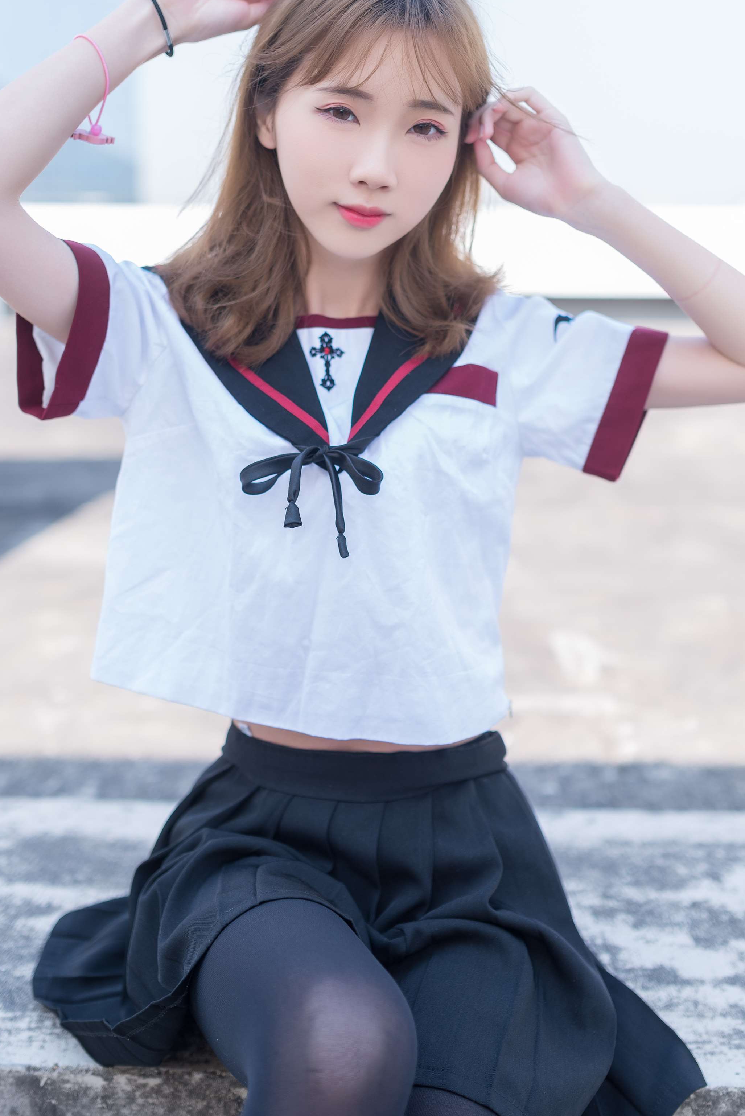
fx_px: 1427
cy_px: 446
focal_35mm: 46
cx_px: 371
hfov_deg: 29.3
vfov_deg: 42.5
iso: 100
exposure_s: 1/800
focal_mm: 35
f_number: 2
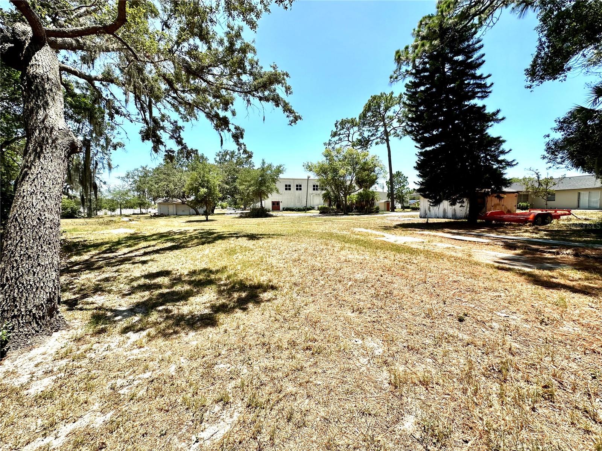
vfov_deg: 85.7
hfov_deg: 102.1
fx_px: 243
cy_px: 226
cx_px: 301
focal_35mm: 14
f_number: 2.2
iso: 40
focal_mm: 2.22
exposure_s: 1/1453
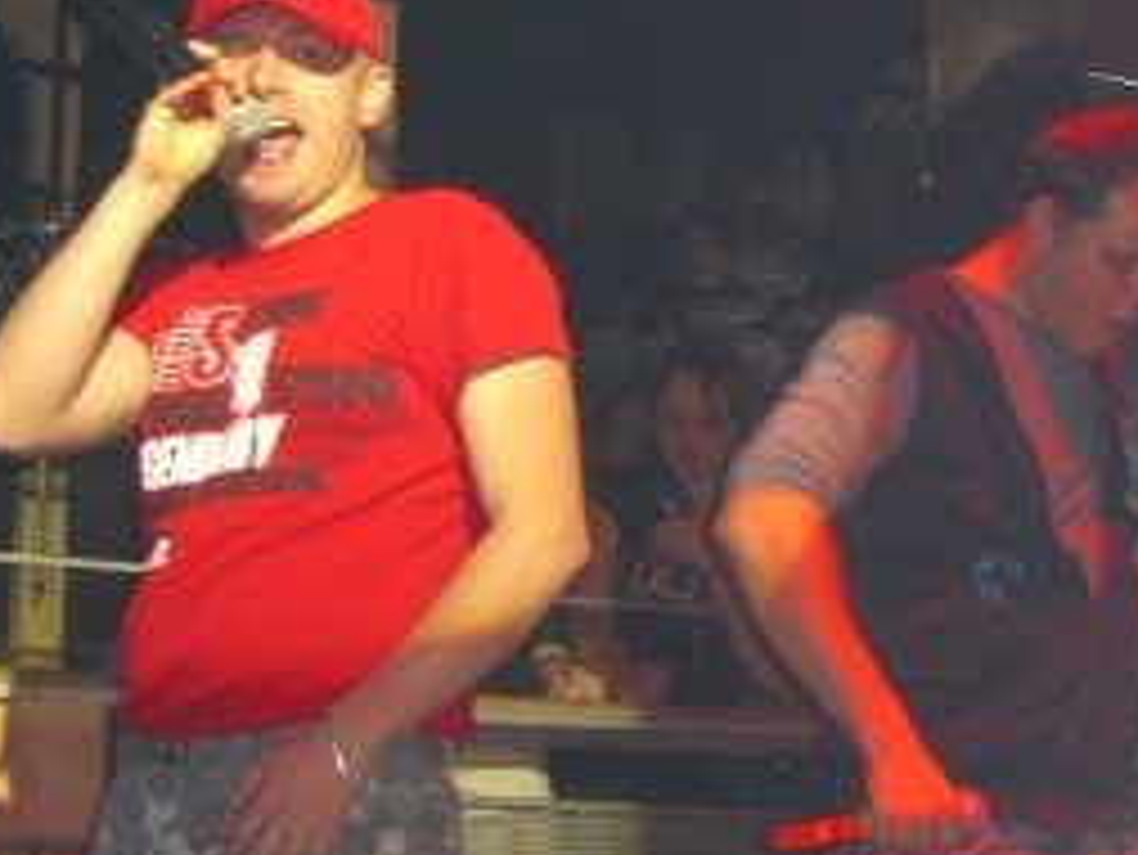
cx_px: 1071
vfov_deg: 13.6
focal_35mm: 109
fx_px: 3585
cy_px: 423
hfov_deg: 17.7
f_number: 3.1
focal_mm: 9.5
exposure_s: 1/60
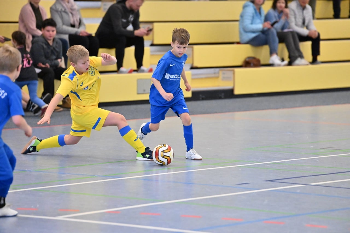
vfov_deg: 7.0
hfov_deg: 10.5
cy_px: 116
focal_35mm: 195
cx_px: 175
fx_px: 1895
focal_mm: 195
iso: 8000
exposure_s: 1/1000
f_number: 3.5
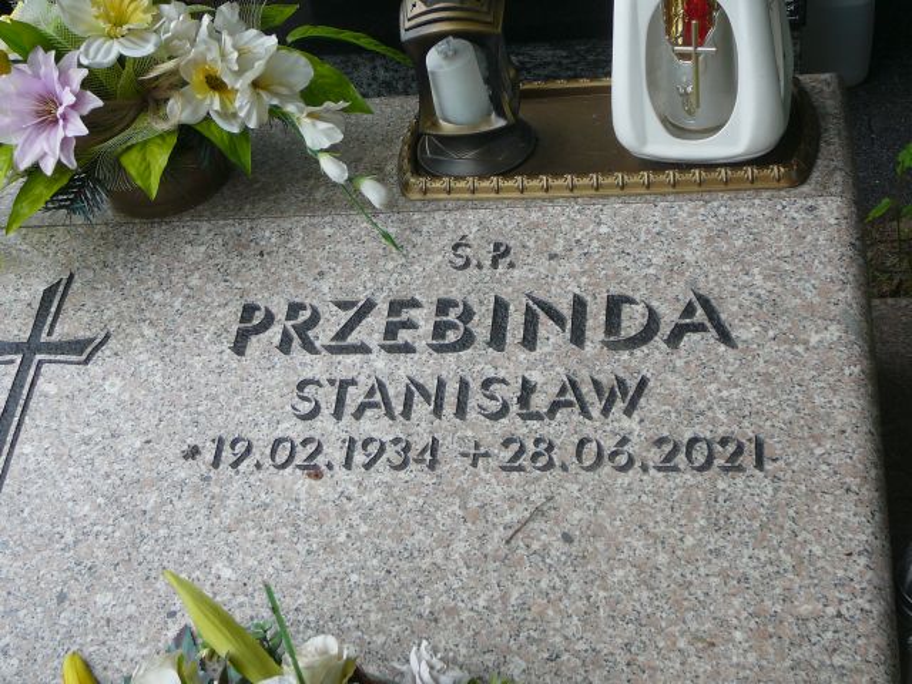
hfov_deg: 38.9
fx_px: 1291
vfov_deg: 29.7
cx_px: 456
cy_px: 342
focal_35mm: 49
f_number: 3.4
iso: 80
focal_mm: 7.3
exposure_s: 1/400
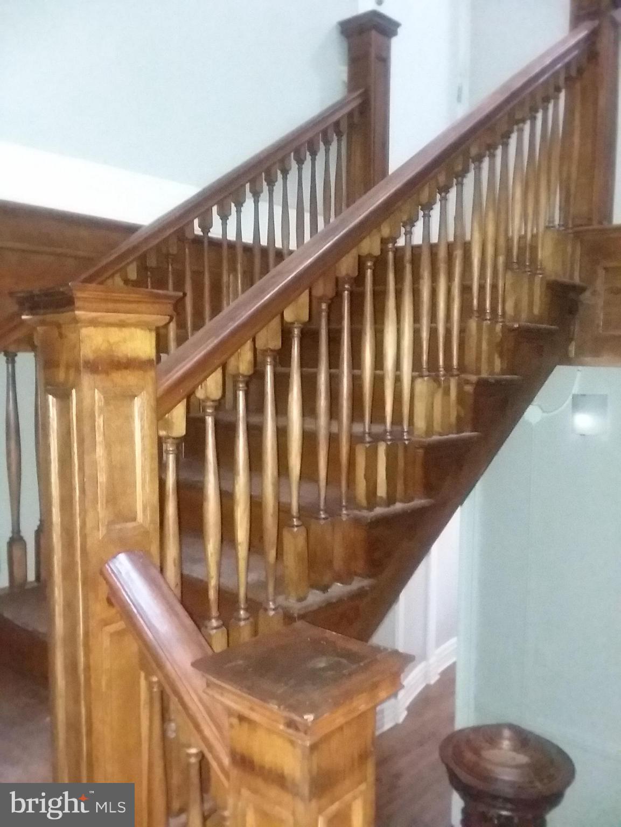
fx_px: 693
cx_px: 310
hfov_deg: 48.3
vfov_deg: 61.6
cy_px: 414
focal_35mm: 29
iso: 800
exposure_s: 1/15
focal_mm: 2.47
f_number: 1.9
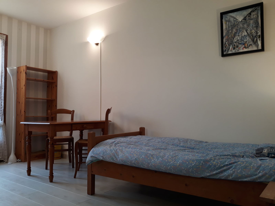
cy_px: 103
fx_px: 214
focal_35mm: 27
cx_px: 138
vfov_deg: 51.4
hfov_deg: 65.3
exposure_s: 1/50
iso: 50
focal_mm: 3.71
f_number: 1.7
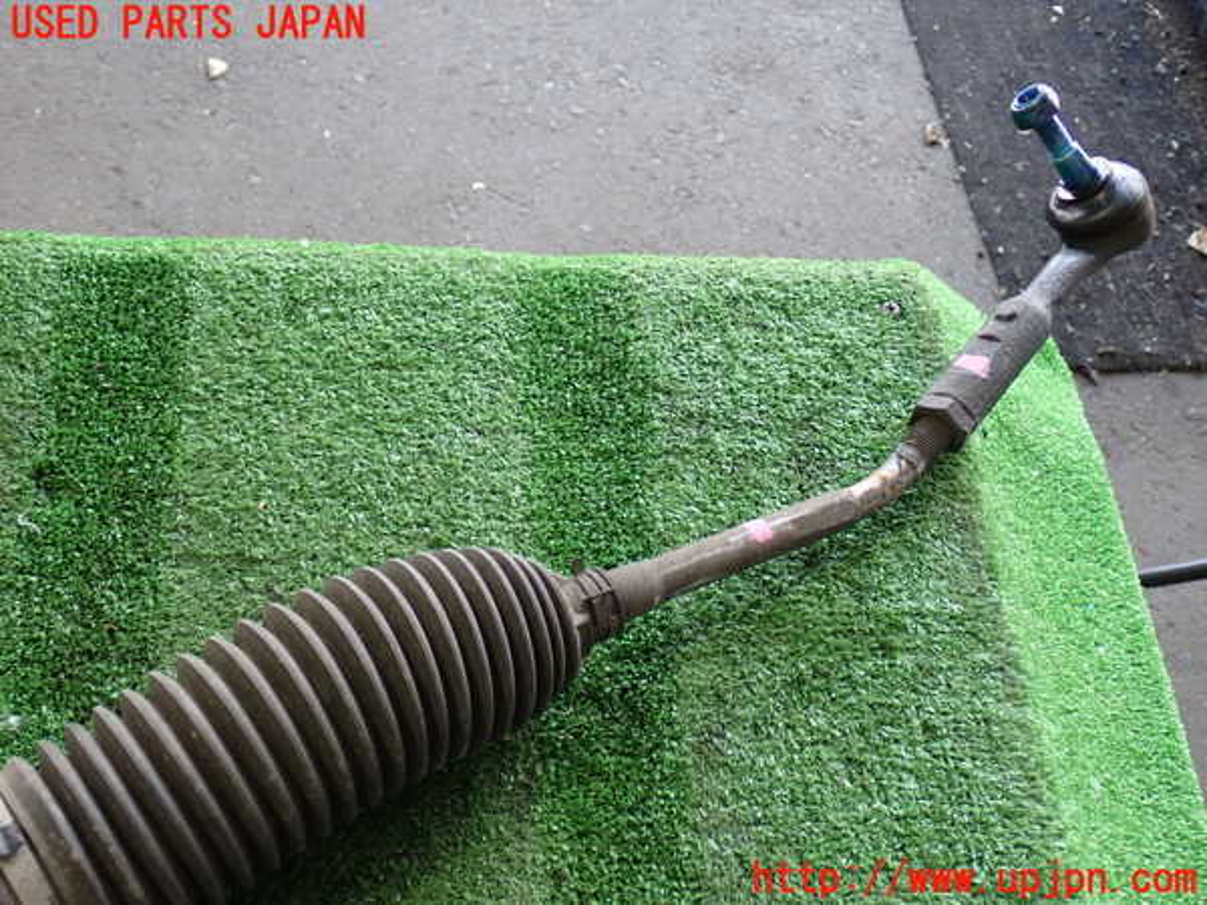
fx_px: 1430
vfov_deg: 35.1
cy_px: 452
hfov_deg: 45.8
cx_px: 604
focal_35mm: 41
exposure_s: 1/50
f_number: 2.8
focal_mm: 7.31
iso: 200
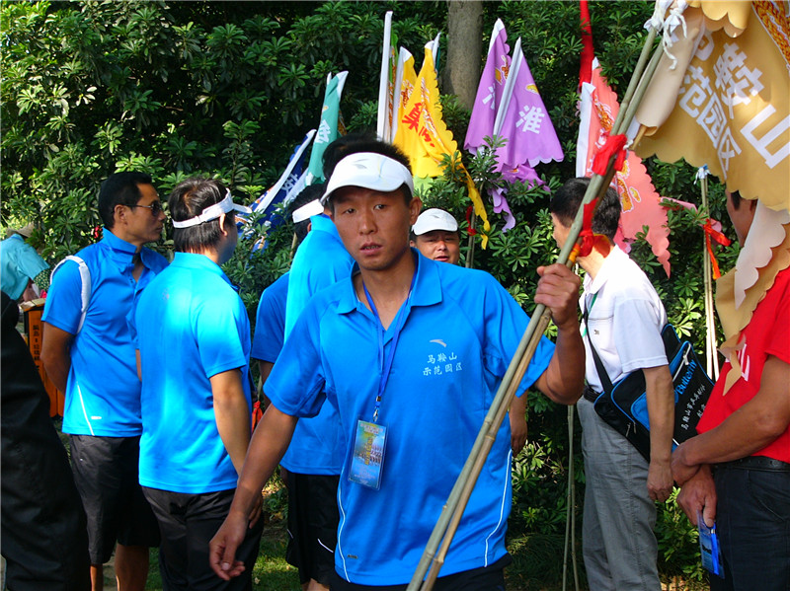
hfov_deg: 33.3
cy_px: 296
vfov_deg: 25.2
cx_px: 395
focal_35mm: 58
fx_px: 1323
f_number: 2.8
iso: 50
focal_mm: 9.7
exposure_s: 1/125
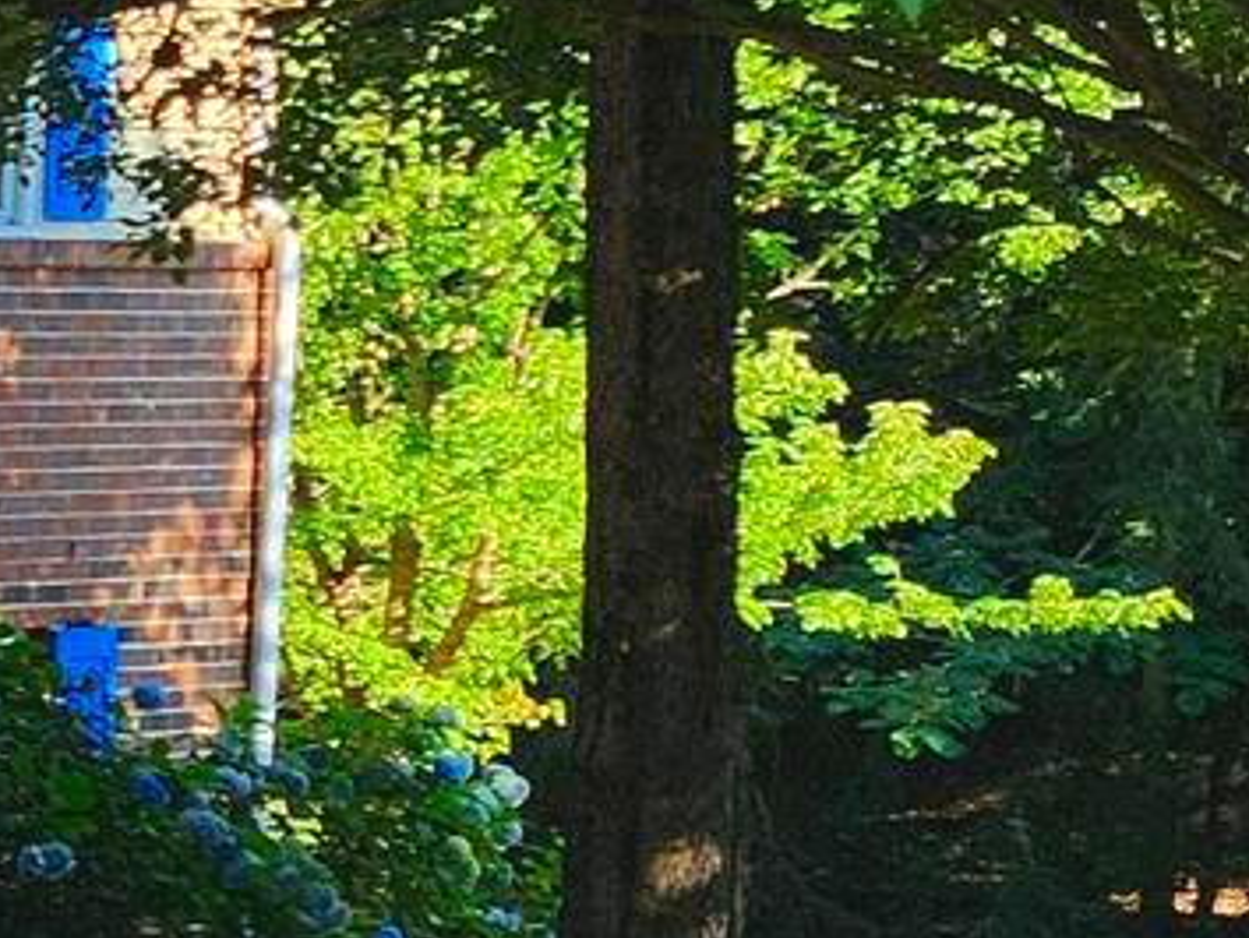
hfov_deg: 11.4
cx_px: -2018
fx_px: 4802
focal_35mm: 133
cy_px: 381
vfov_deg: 11.2
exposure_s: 1/550
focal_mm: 5.54
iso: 25
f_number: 1.8
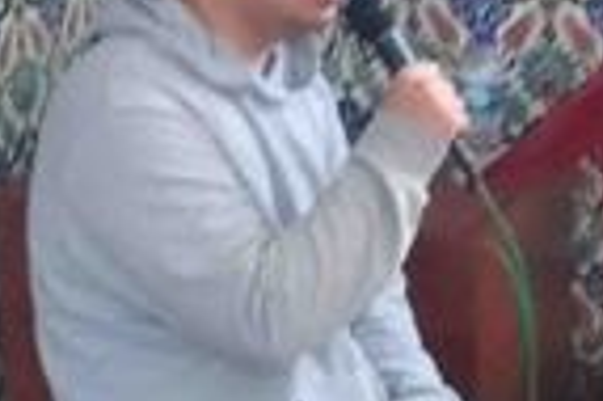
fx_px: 4484
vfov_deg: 5.1
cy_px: 384
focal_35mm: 268
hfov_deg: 7.6
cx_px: 683
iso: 200
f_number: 10
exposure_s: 1/400
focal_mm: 34
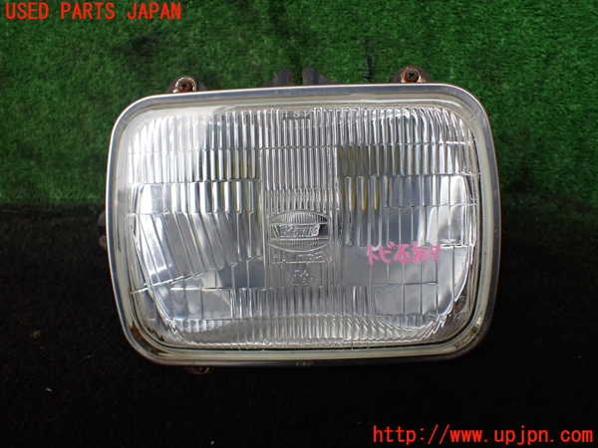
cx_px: 299
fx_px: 518
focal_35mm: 30
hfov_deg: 60.0
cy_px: 224
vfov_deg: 46.8
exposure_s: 1/125
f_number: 2.3
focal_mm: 5.4
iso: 320
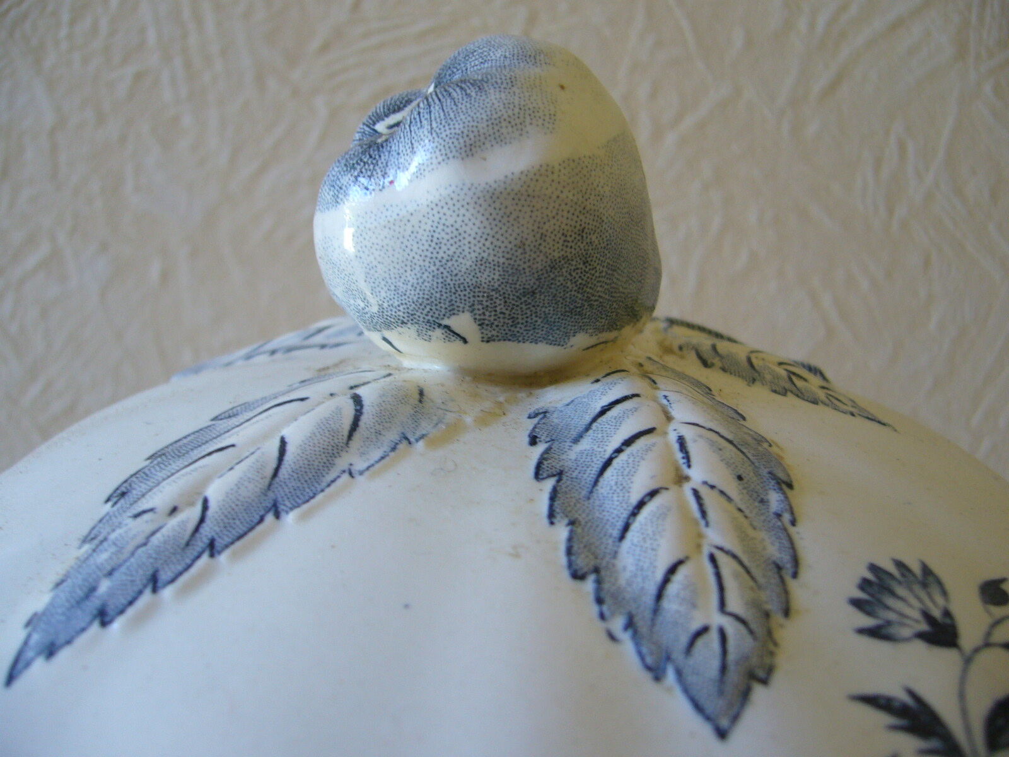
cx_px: 504
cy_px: 378
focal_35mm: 35
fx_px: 1020
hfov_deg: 52.6
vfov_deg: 40.7
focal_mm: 5.8
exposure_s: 1/20
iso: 100
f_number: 2.8
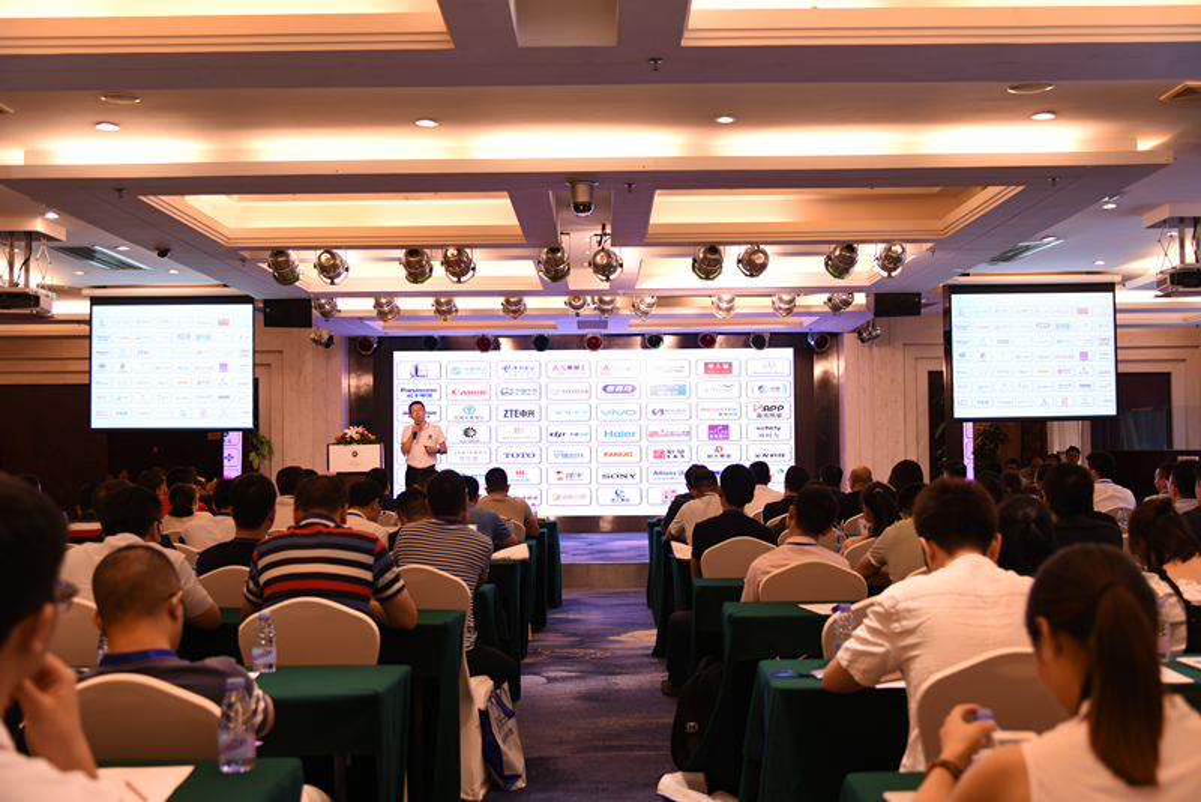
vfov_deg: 35.1
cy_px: 401
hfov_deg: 50.7
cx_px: 600
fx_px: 1268
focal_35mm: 38
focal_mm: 38
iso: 320
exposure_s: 1/40
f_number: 4
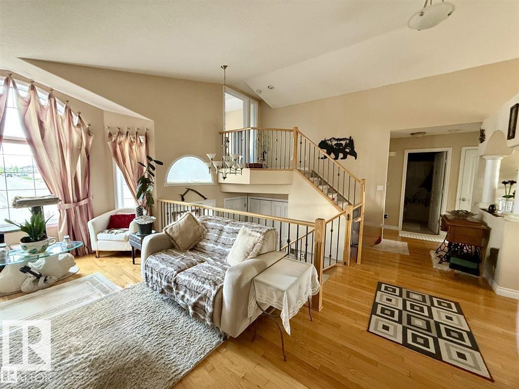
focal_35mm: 14
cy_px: 194
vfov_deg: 85.7
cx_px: 260
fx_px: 210
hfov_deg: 102.1
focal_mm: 2.22
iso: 500
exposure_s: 1/60
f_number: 2.2
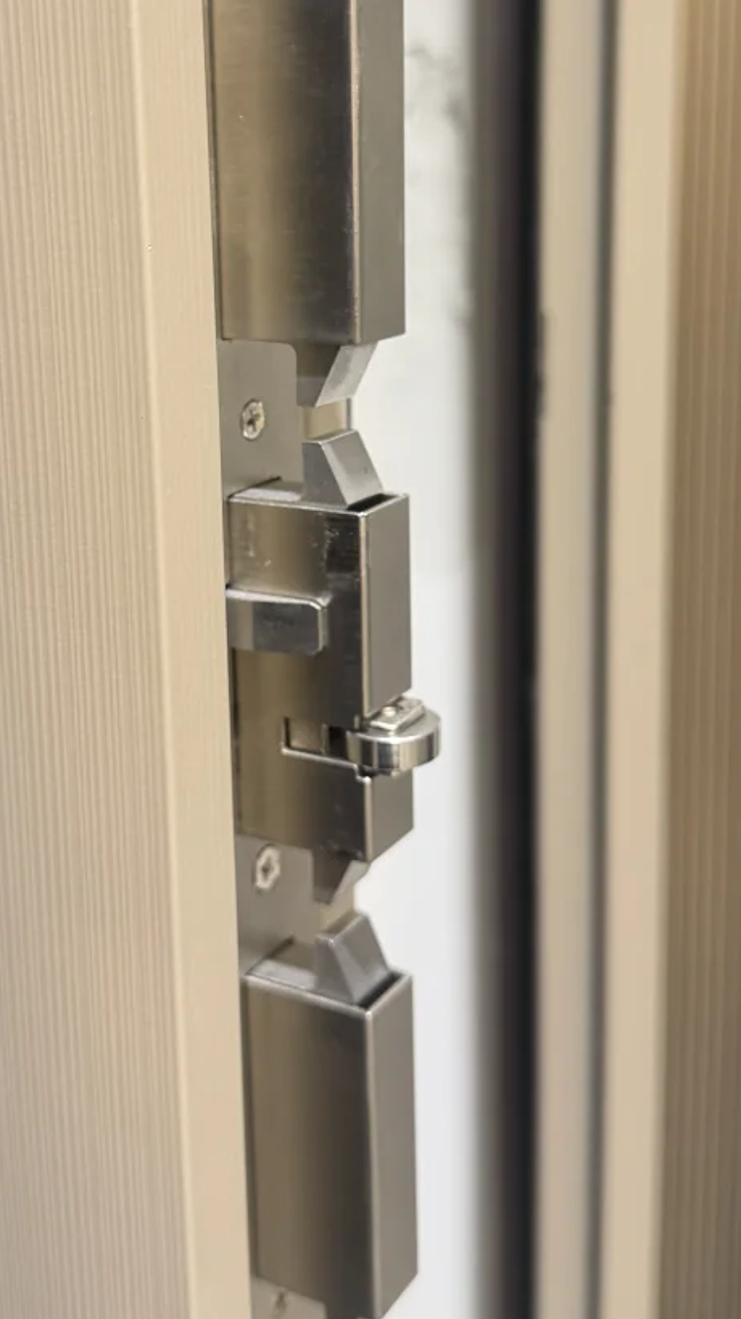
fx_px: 1609
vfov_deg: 44.1
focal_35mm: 46
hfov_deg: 25.9
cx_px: 327
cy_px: 461
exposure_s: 1/50
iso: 200
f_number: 1.78
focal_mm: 6.76
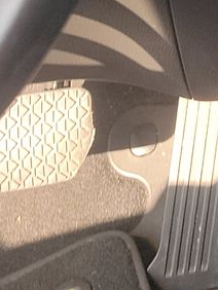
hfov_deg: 8.7
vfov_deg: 12.8
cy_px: -268
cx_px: 690
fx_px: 1140
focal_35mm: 136
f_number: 1.8
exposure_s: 1/59
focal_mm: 6.7
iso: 65
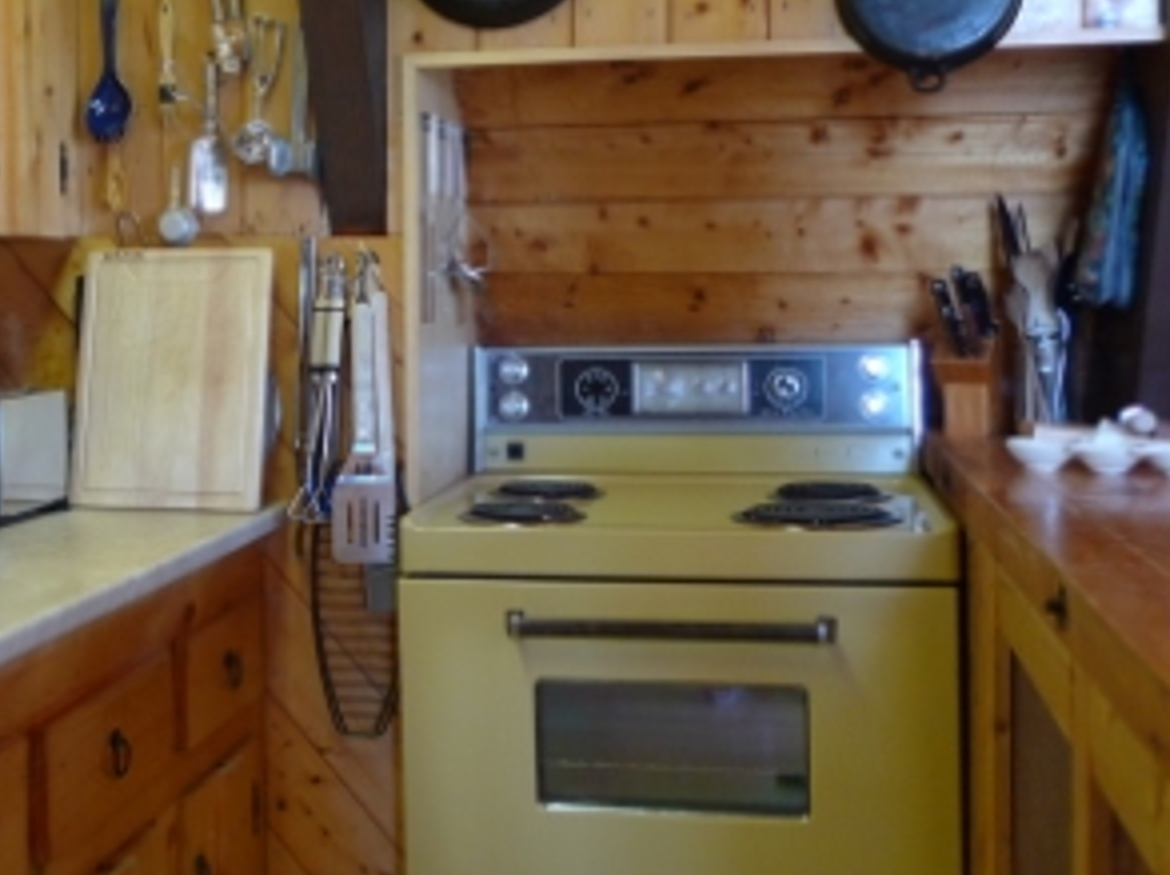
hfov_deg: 38.3
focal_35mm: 49
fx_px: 1654
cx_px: 339
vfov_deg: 29.5
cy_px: 316
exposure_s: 1/40
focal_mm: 6.8
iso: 200
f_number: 2.2
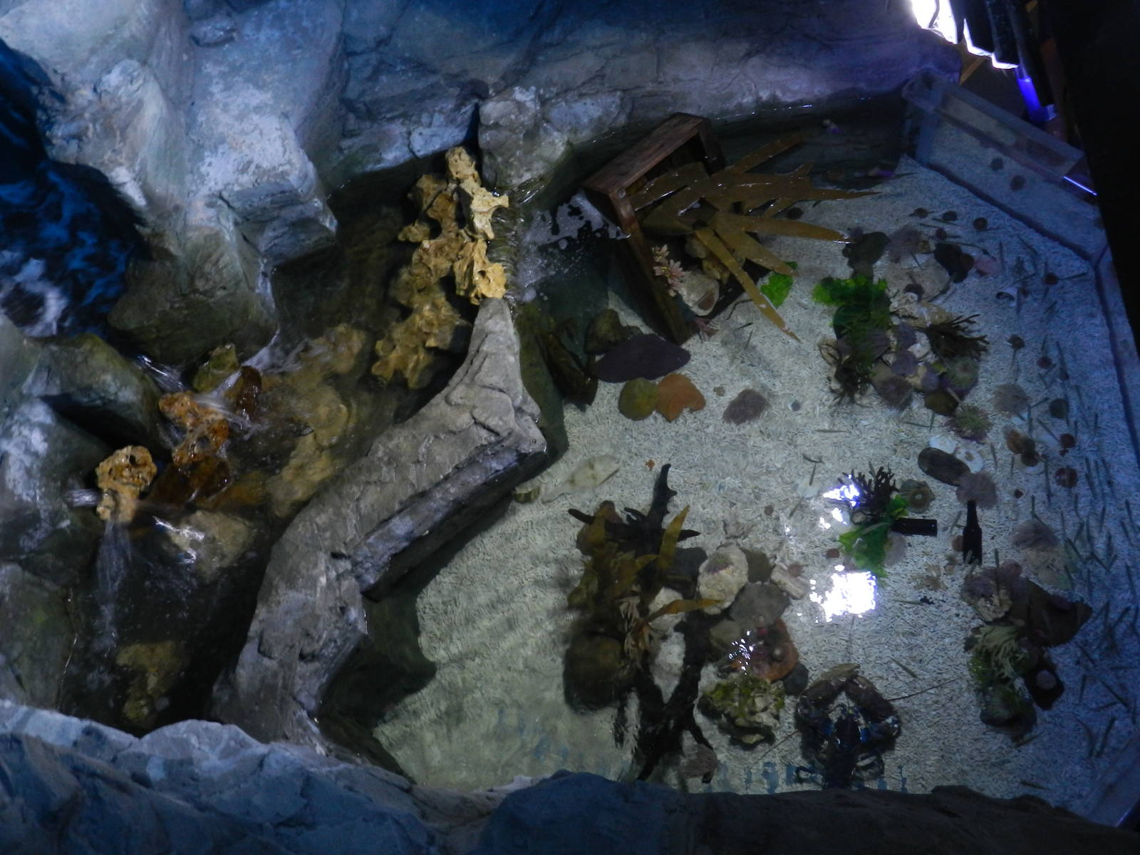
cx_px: 570
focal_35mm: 32
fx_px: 1054
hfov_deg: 56.8
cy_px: 428
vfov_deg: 44.2
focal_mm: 5.6
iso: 400
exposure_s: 1/20
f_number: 3.7
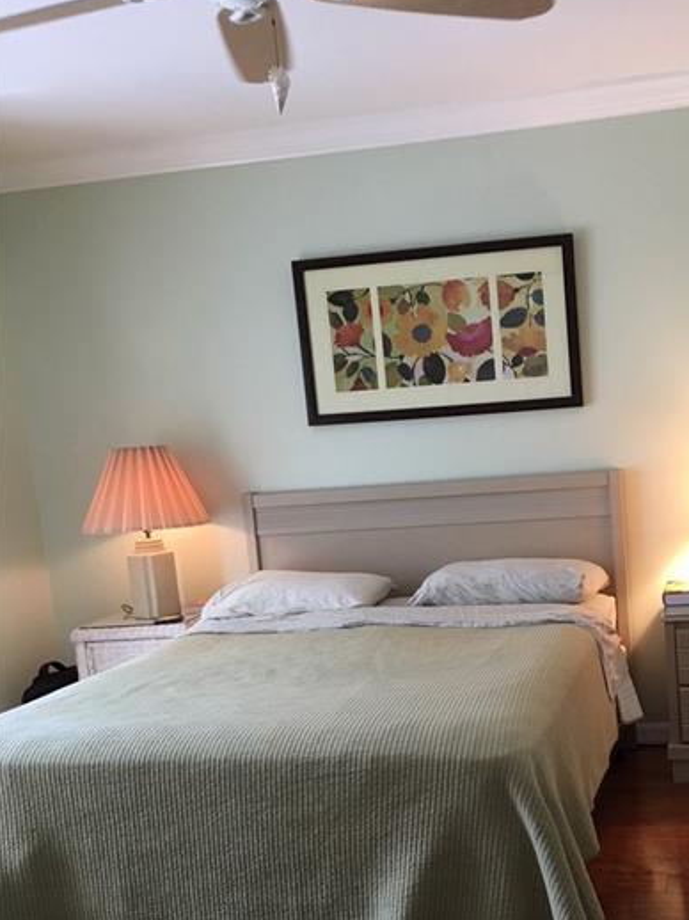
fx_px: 1142
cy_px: 584
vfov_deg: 43.5
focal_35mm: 43
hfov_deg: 33.0
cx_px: 504
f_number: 2.2
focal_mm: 4.15
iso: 40
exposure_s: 1/30
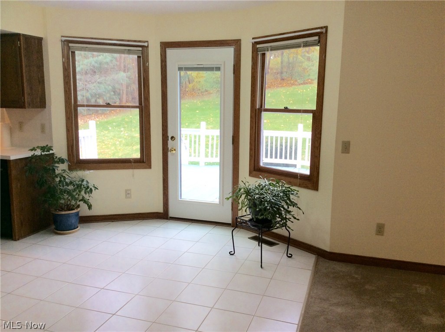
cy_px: 166
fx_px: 411
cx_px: 222
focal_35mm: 32
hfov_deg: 56.9
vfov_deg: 44.0
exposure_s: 1/60
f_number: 2.4
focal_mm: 3.3
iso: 40
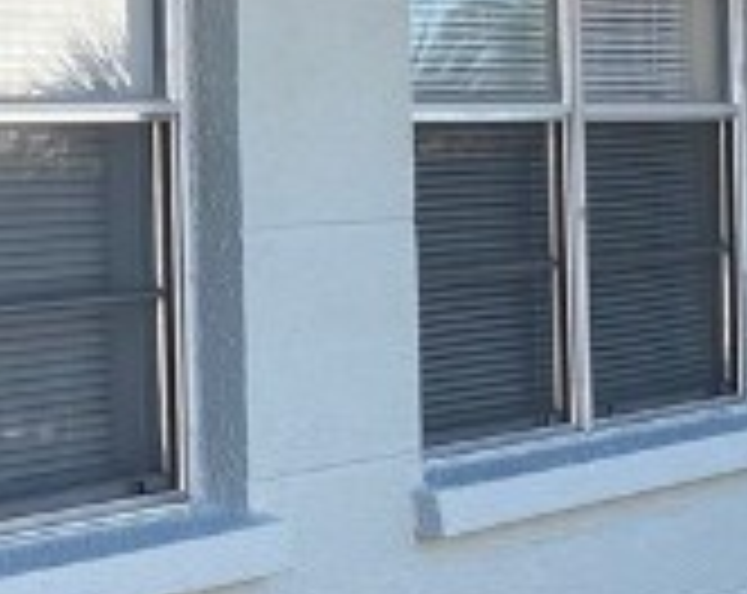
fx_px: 3463
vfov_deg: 9.8
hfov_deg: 11.6
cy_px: 261
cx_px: -513
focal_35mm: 157
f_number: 1.8
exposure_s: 1/678
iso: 32
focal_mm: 4.25
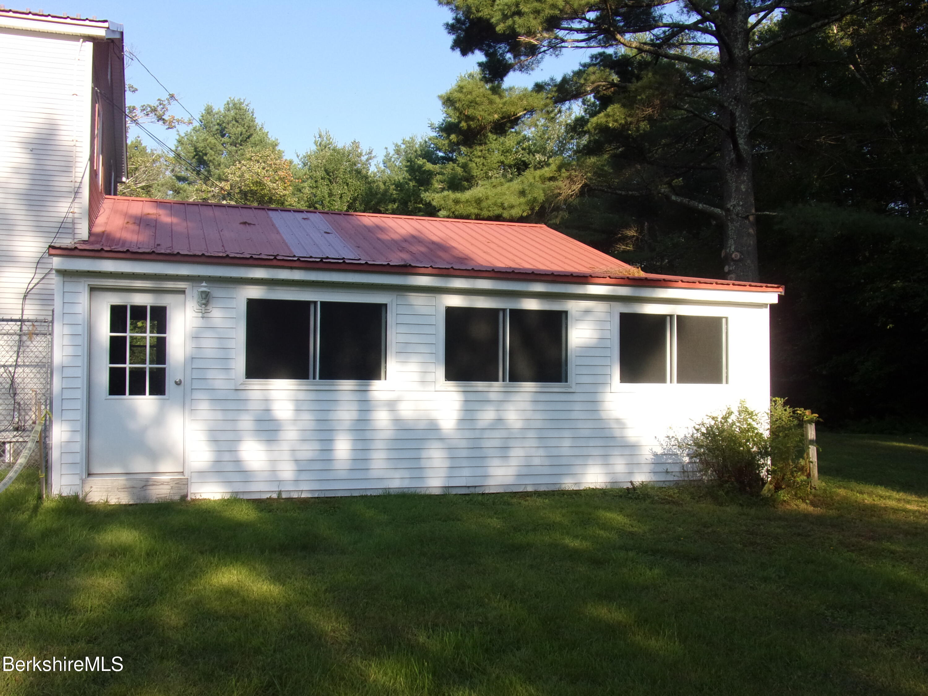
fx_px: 885
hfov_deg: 55.4
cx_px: 464
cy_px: 348
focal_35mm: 33
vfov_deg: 42.9
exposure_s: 1/350
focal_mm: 5.9
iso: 80
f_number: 3.7
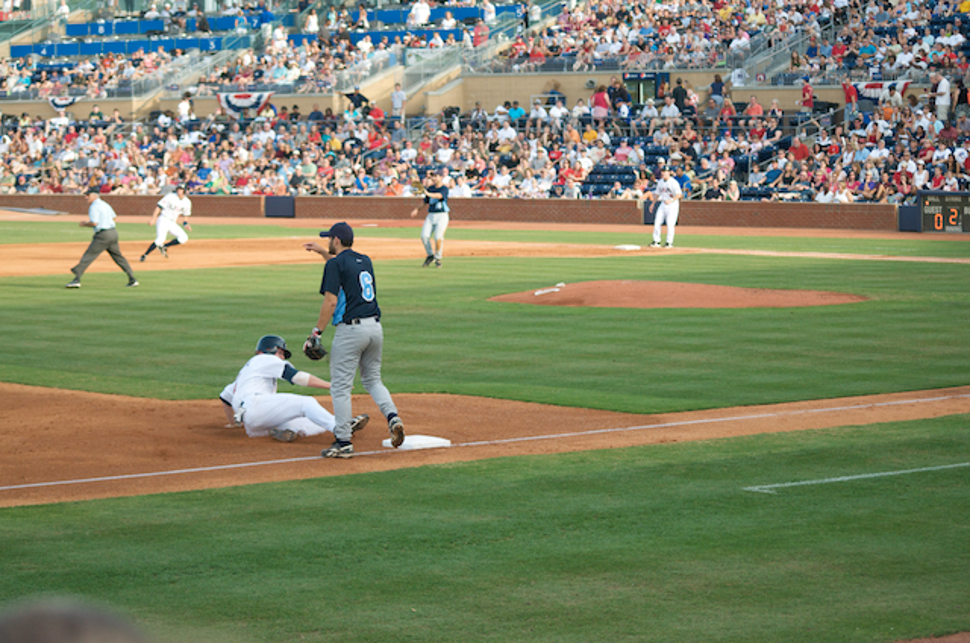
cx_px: 485
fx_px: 2824
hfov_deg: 19.5
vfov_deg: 13.0
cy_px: 322
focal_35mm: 105
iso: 640
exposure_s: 1/1000
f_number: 4
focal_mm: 70
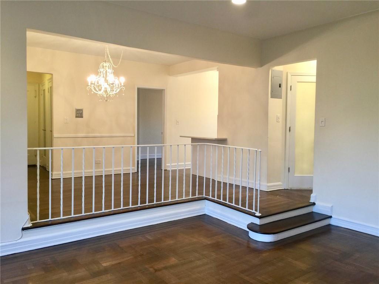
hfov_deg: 61.7
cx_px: 190
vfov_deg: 48.2
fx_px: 318
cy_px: 142
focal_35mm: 29
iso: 40
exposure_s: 1/15
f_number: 2.2
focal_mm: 4.15
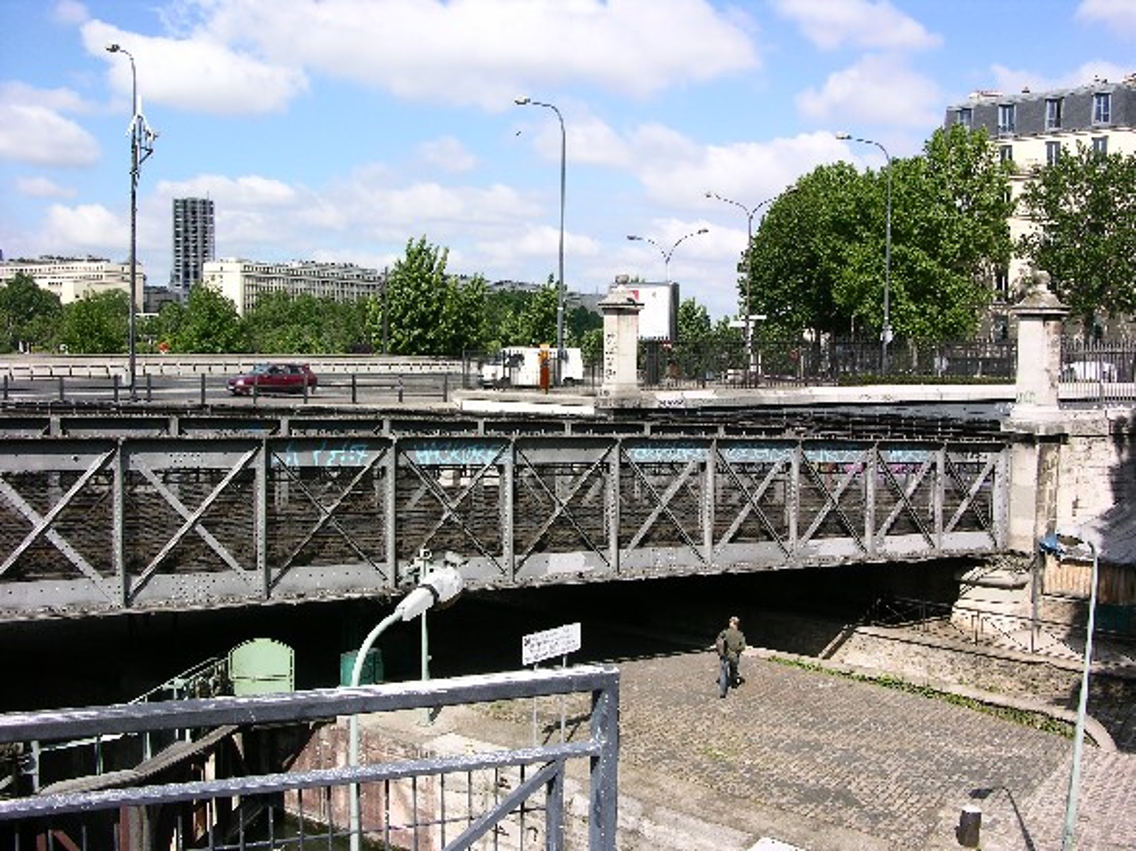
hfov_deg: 52.6
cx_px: 568
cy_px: 426
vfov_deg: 40.7
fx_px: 1148
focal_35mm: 35
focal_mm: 8.9
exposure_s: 1/128
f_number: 8
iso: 50
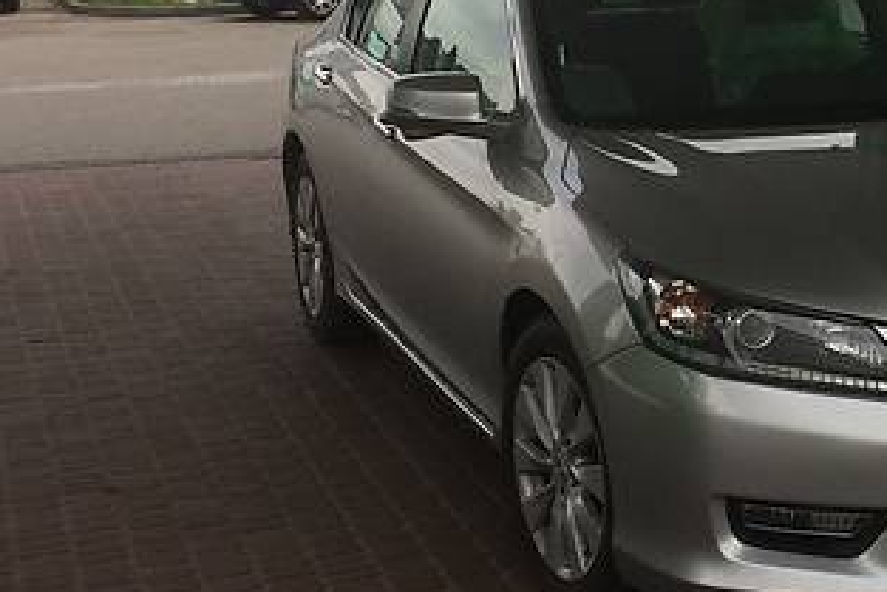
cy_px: 201
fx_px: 1898
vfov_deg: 17.7
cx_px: 949
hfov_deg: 24.7
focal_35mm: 77
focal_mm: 4.2
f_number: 2.2
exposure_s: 1/707
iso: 32
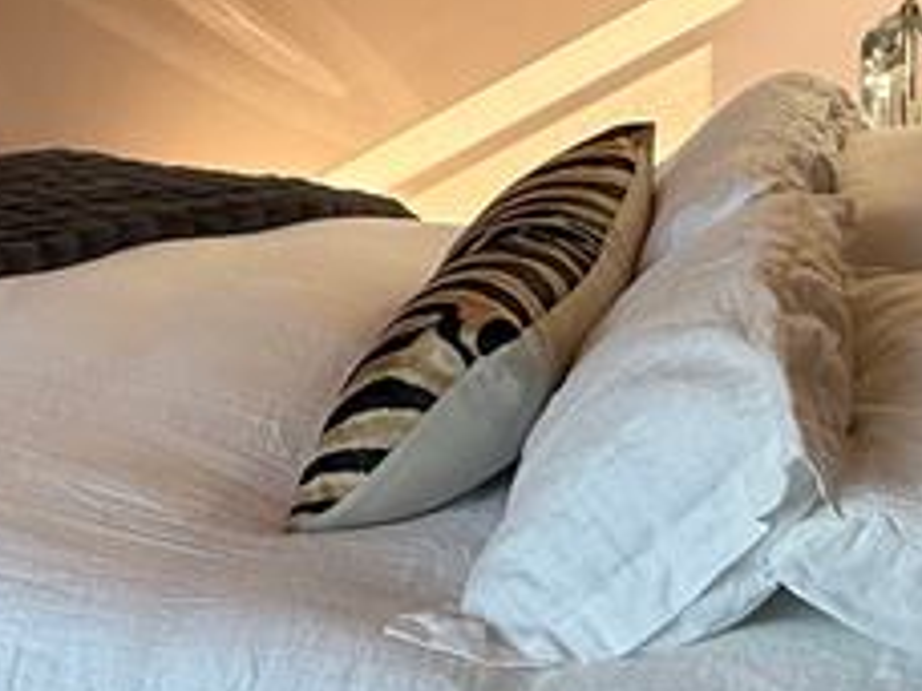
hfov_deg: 27.7
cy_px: -97
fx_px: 1678
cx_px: -129
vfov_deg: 21.9
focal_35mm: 63
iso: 125
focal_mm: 2.22
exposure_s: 1/99
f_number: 2.2
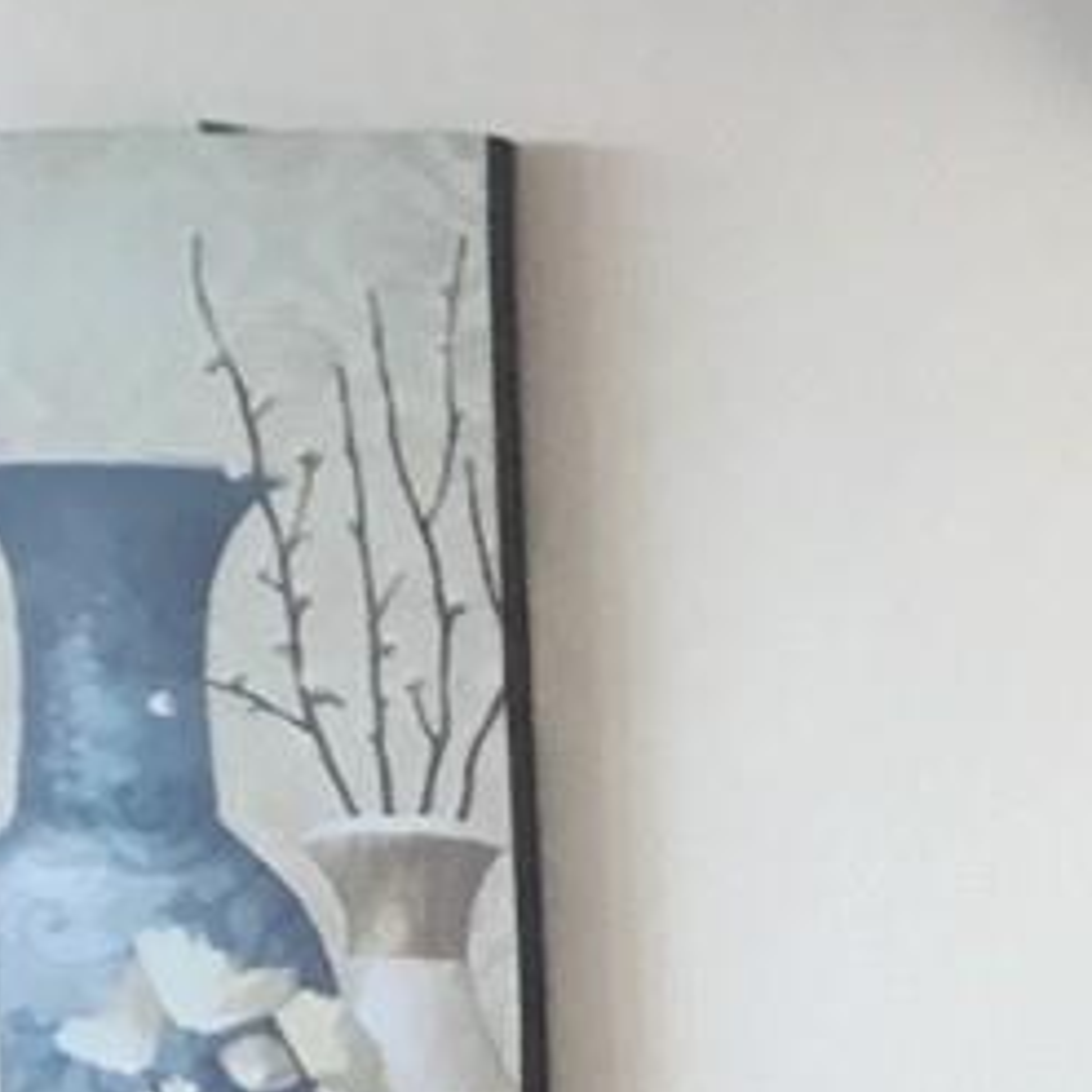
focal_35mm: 166
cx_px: 3289
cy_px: 1746
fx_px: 5925
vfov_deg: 10.1
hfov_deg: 8.7
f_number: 2.2
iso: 64
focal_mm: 4.15
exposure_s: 1/15
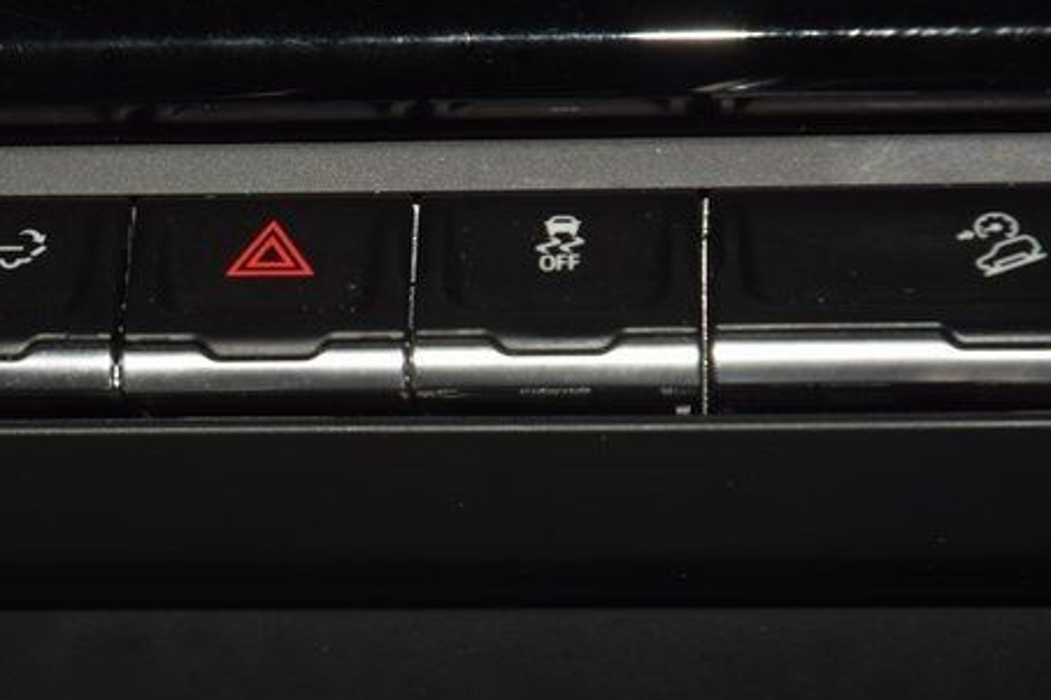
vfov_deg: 6.7
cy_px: 243
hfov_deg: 10.0
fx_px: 5953
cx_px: 128
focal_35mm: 204
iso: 100
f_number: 8
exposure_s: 1/125
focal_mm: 60
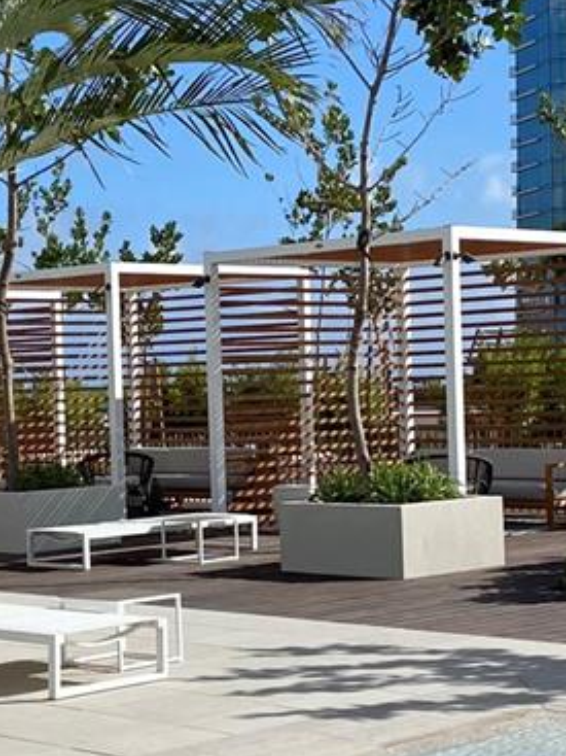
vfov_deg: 23.0
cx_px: 193
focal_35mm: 85
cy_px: 428
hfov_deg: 17.3
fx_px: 1854
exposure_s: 1/4115
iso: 32
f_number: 1.8
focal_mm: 4.25
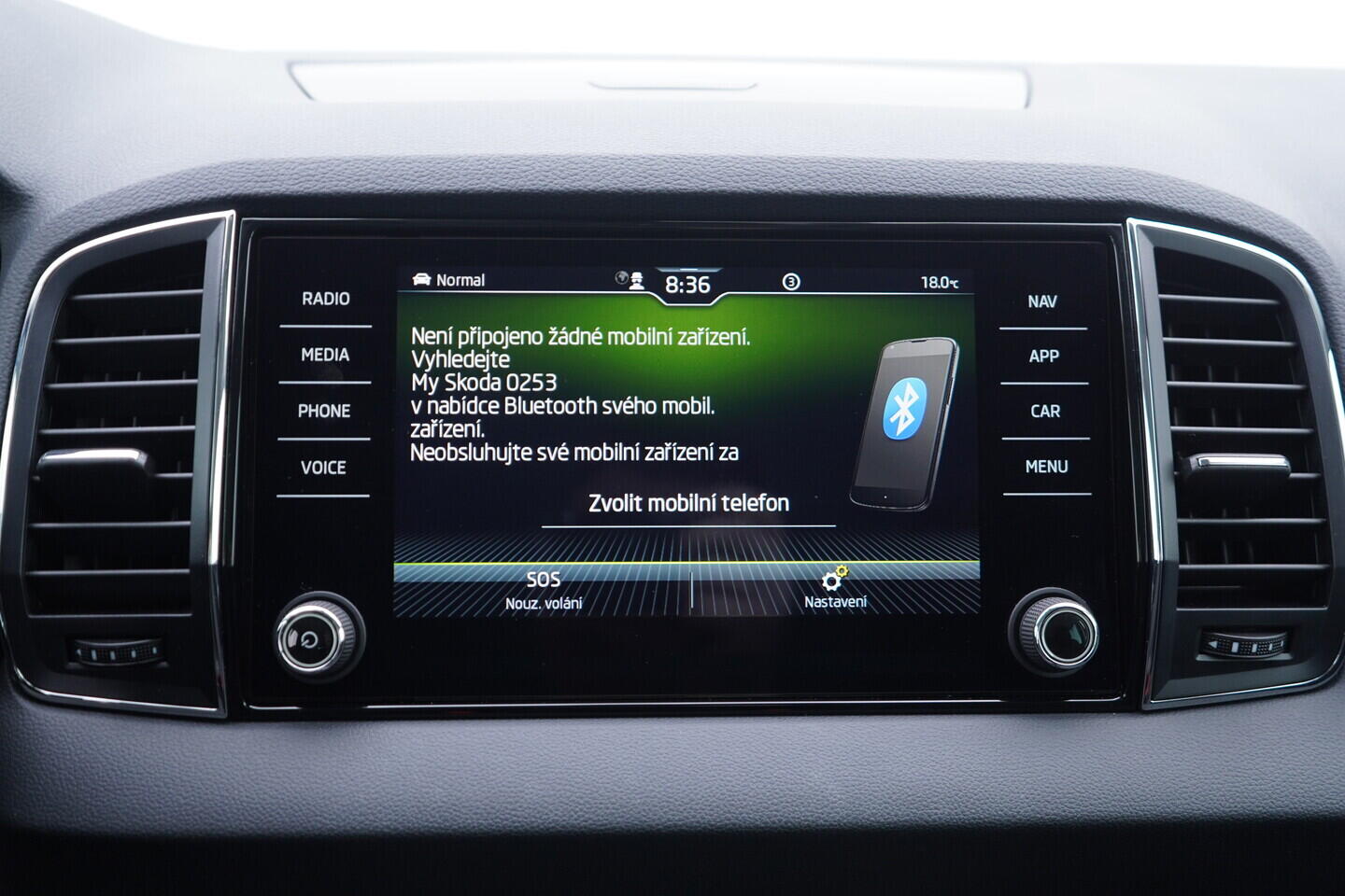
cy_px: 448
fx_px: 1345
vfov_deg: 36.9
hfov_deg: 53.1
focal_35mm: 36
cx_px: 672
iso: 320
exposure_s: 1/40
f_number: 2.8
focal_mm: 24
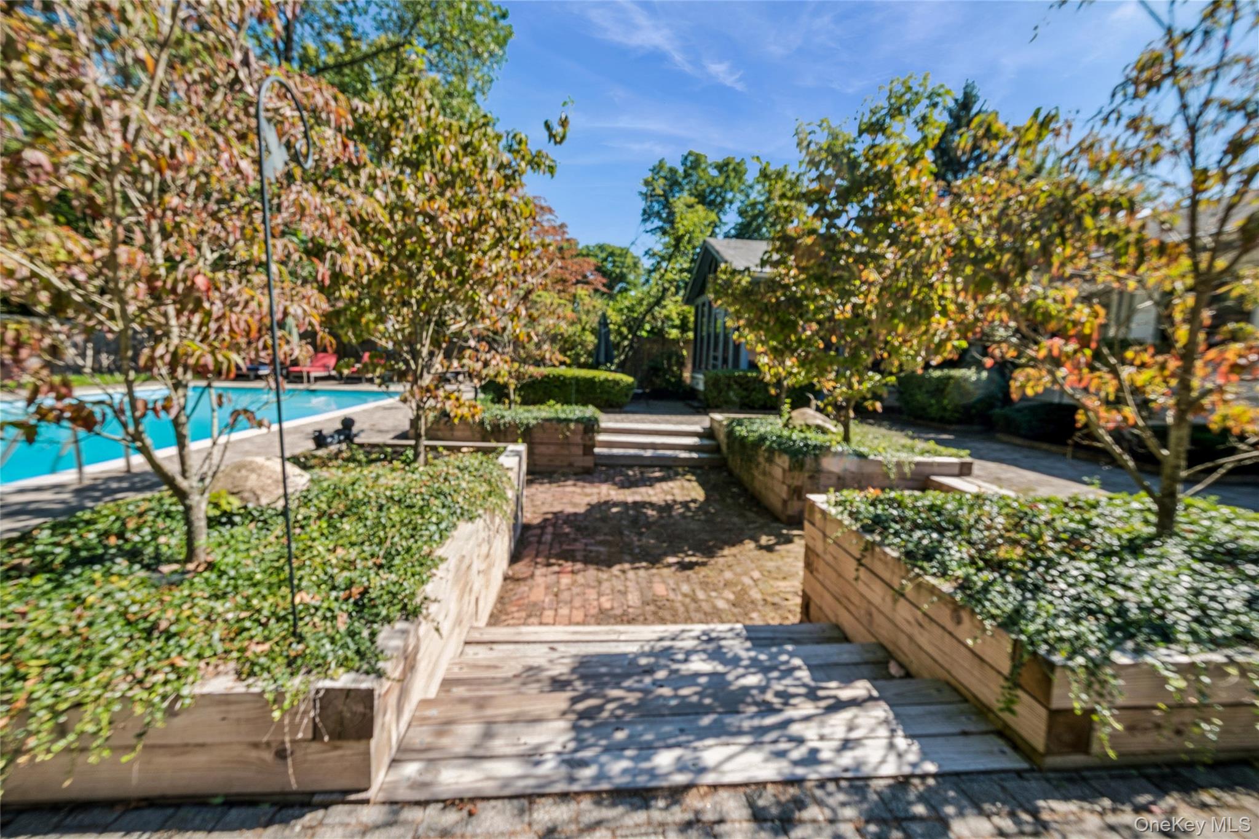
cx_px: 630
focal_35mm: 15
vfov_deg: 77.3
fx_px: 525
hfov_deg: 100.4
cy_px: 420
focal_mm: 10
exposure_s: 1/30
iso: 100
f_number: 11
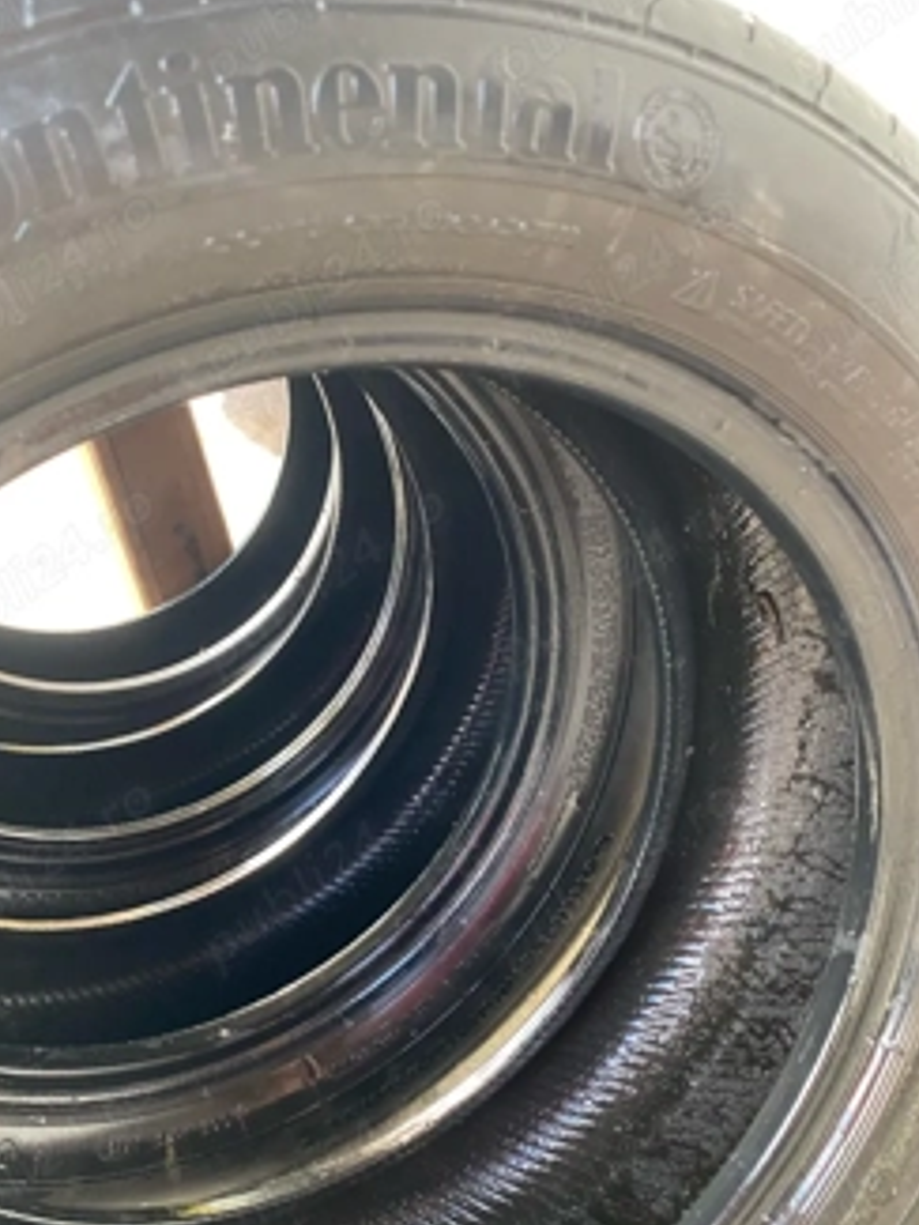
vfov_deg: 56.8
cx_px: 399
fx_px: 1132
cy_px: 626
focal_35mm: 32
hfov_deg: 44.1
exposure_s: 1/60
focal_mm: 4.25
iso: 200
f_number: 1.8
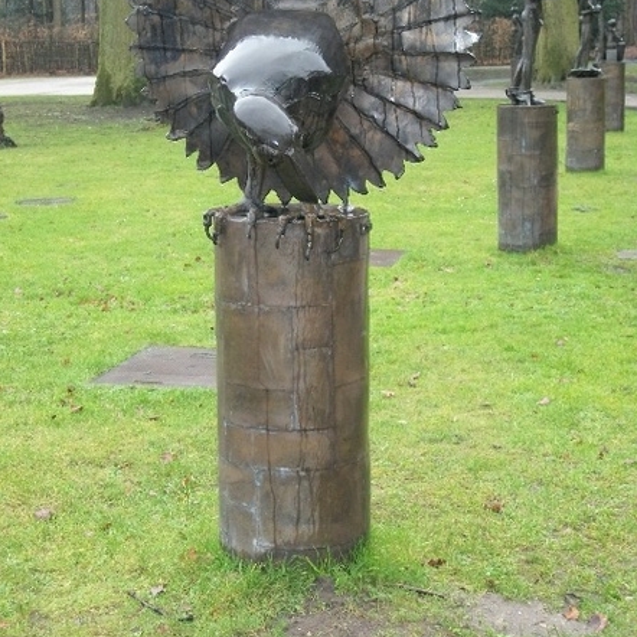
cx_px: 316
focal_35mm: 60
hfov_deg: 28.6
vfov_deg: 28.5
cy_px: 220
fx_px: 1249
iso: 250
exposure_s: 1/60
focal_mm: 8.8
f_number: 3.6
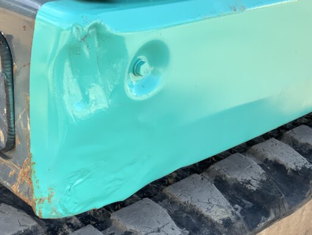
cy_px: 167
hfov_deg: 33.6
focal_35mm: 57
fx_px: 514
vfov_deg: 25.5
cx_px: 119
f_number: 1.8
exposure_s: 1/144
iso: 16
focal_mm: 3
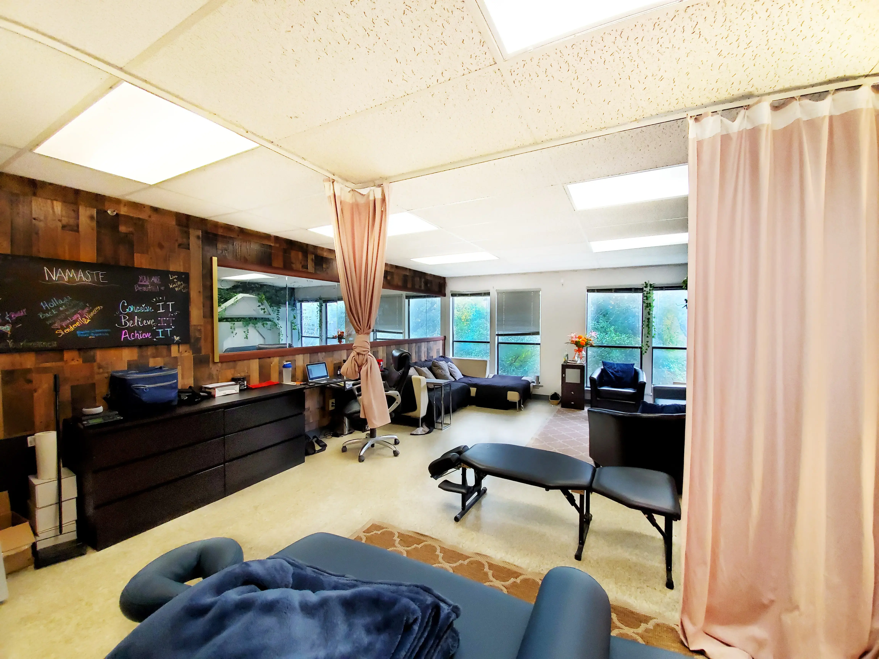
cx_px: 440
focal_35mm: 13
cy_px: 330
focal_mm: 1.8
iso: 200
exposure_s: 1/59
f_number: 2.2
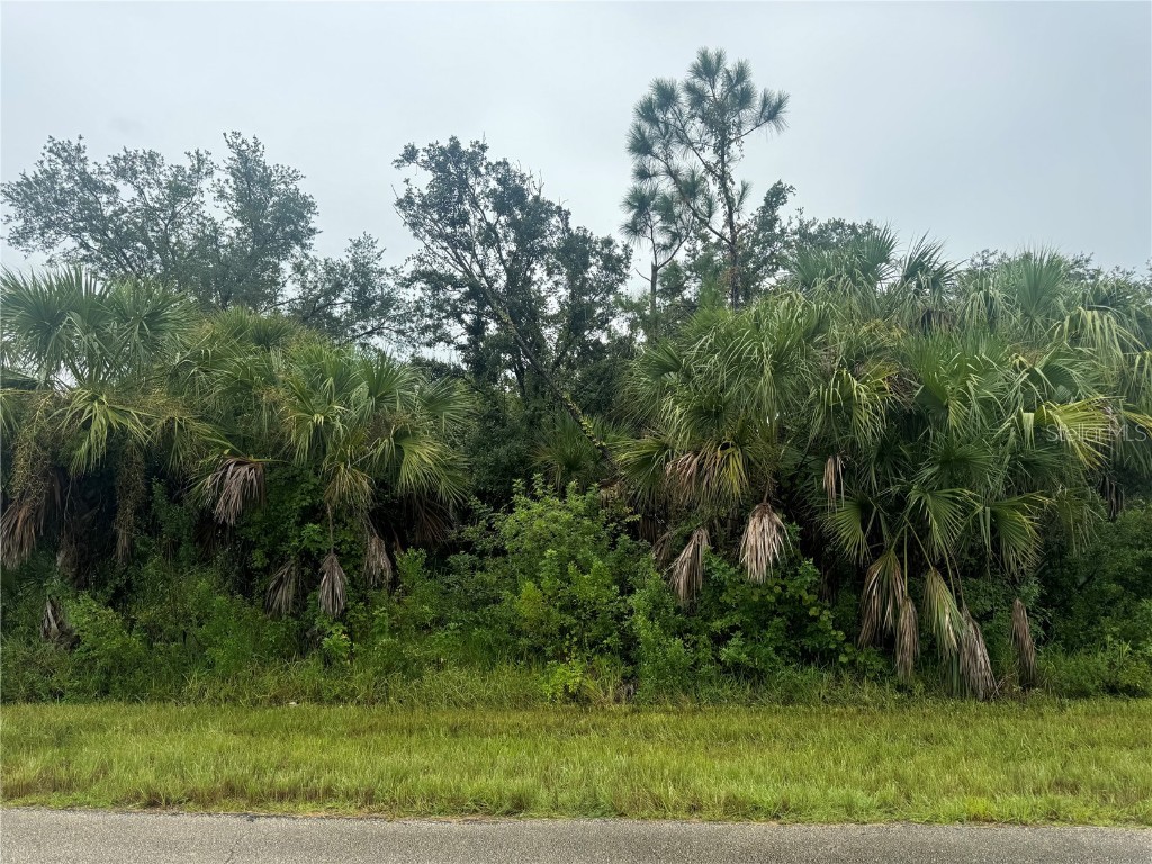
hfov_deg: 71.6
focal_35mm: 24
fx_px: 799
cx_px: 576
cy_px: 432
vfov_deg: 56.8
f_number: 1.78
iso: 80
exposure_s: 1/3247
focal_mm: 6.76
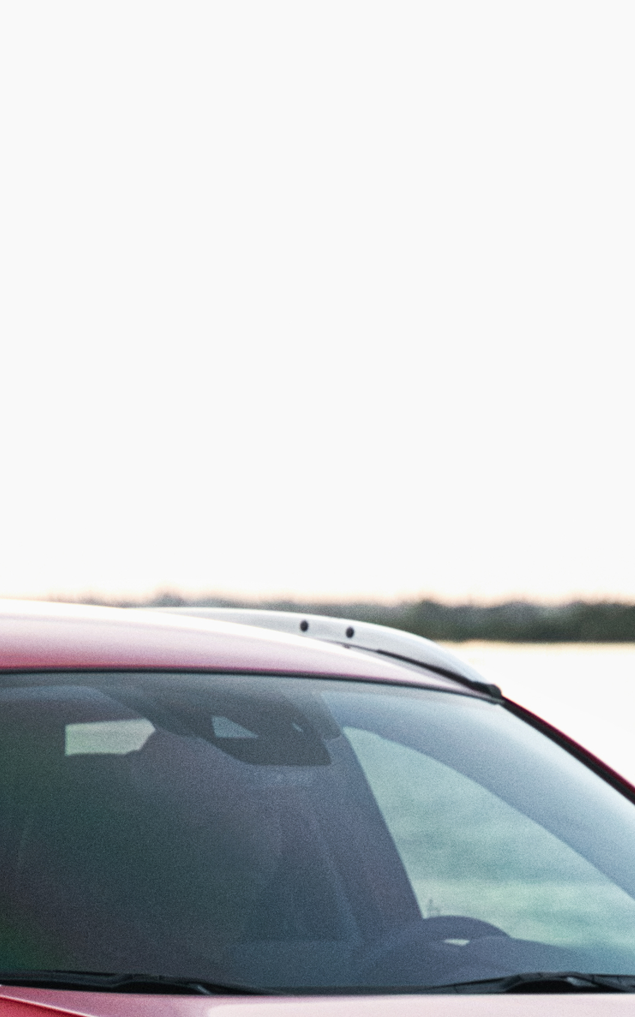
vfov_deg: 7.7
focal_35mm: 270
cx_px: 311
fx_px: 7488
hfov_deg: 4.9
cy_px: 1397
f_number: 2.8
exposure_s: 1/50
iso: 1600
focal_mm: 64.1
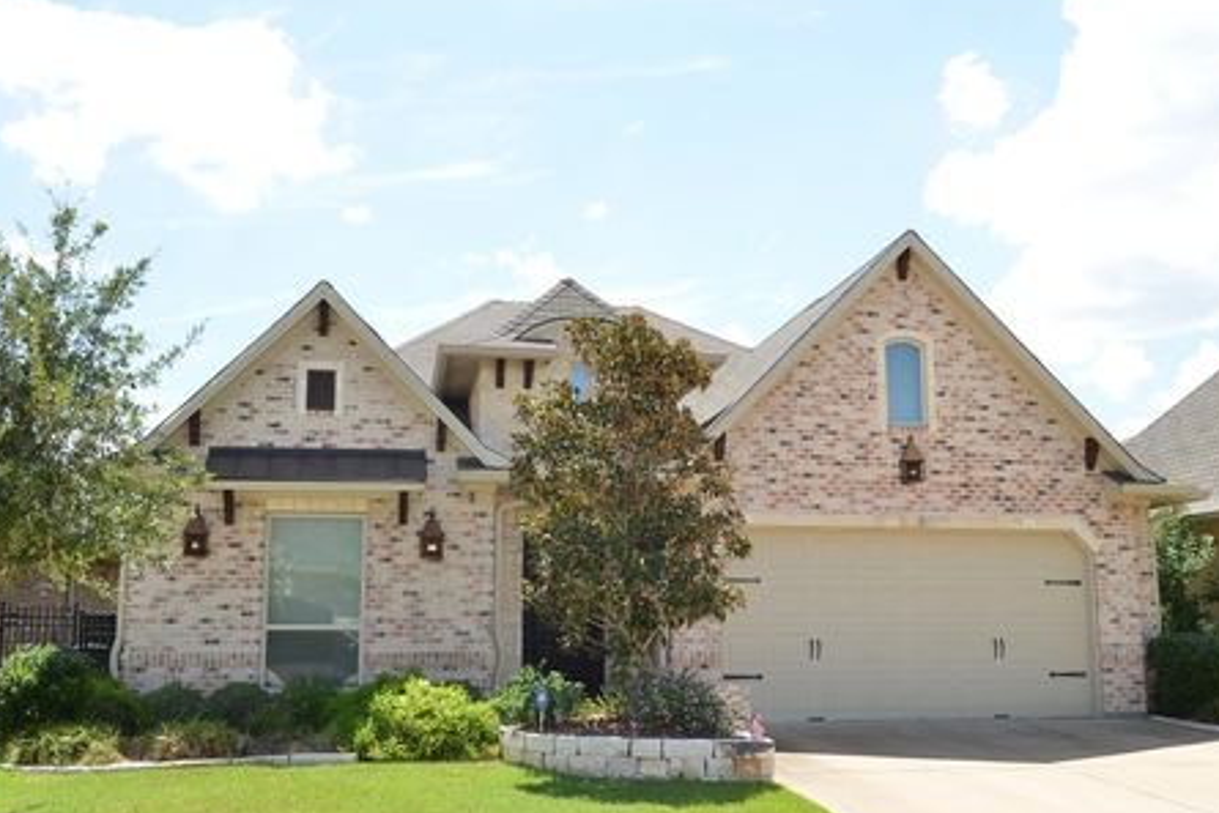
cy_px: 420
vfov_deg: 36.0
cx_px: 627
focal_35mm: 37
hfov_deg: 51.9
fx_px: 1253
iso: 100
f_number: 5
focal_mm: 22
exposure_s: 1/250
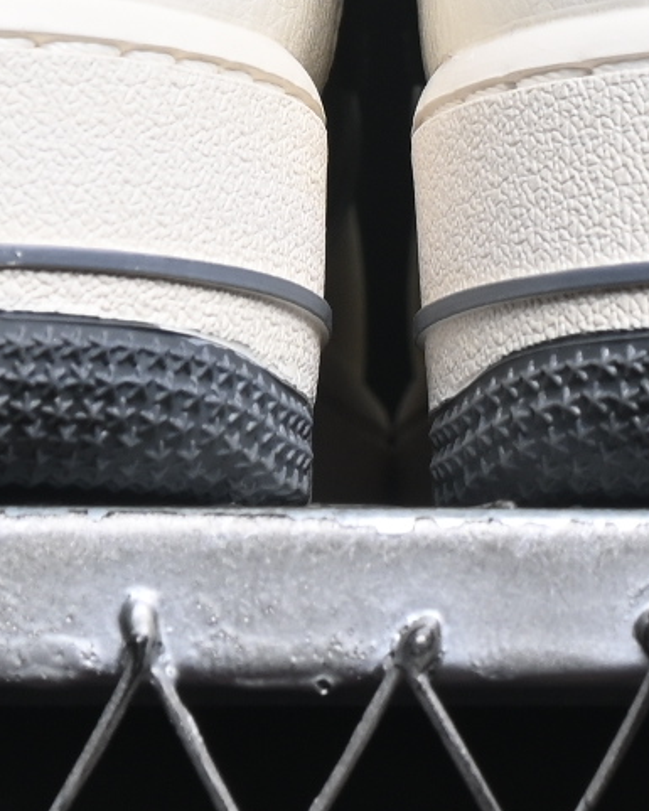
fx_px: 9769
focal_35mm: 407
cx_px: 405
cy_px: -450
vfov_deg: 4.7
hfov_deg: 3.8
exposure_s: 1/60
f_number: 6.3
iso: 160
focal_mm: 50
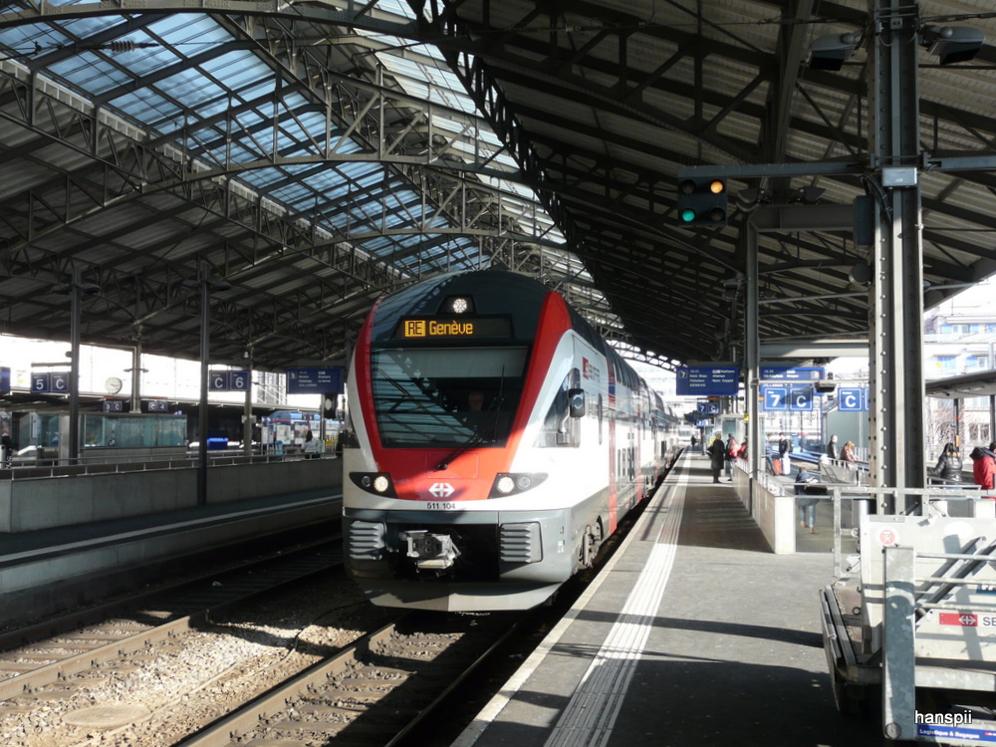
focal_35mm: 40
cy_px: 374
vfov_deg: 36.0
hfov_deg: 46.8
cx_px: 498
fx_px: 1151
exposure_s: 1/200
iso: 100
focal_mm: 6.5
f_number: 4
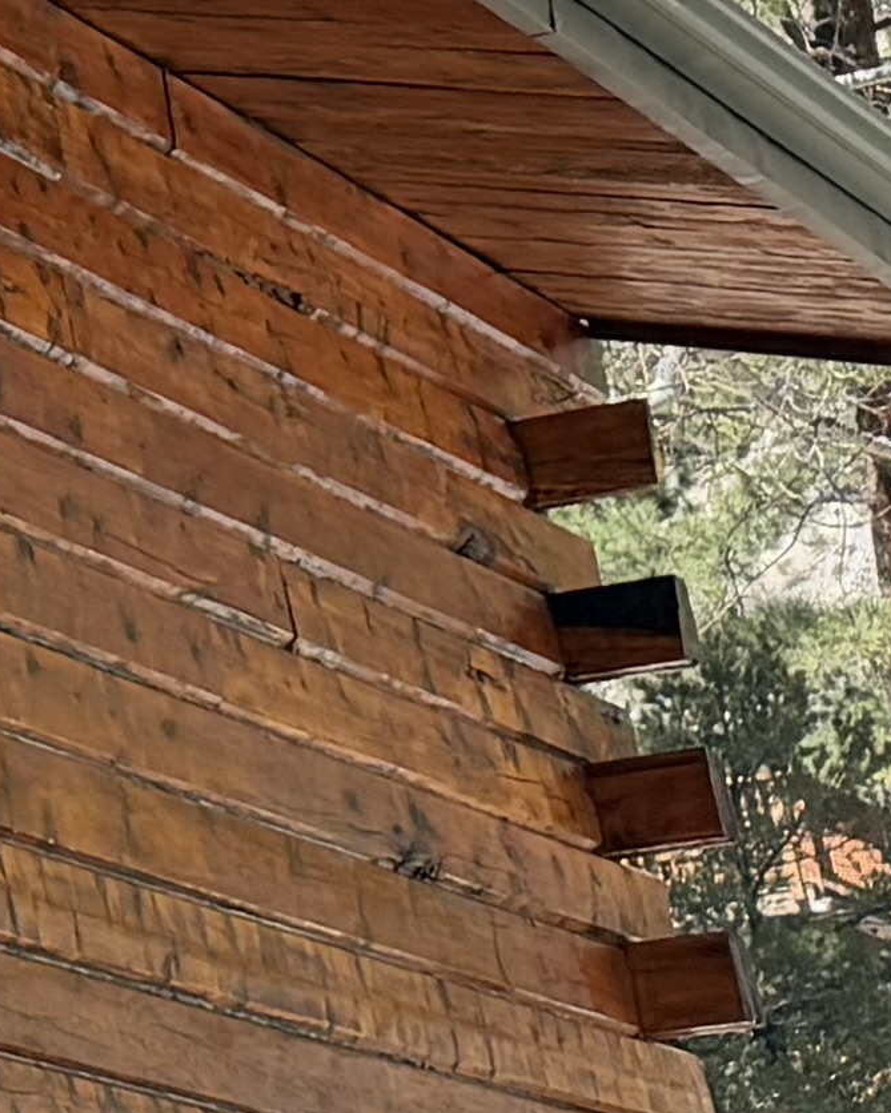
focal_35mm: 160
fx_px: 5273
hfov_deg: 7.3
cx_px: -2606
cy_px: 104
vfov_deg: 12.0
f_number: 1.78
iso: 100
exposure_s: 1/1618
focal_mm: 6.76
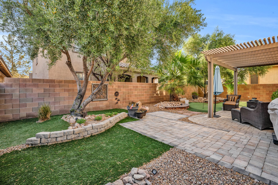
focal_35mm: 16
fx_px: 124
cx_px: 139
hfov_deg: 96.7
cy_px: 92
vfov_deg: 73.7
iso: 160
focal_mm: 16
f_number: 9
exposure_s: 1/60
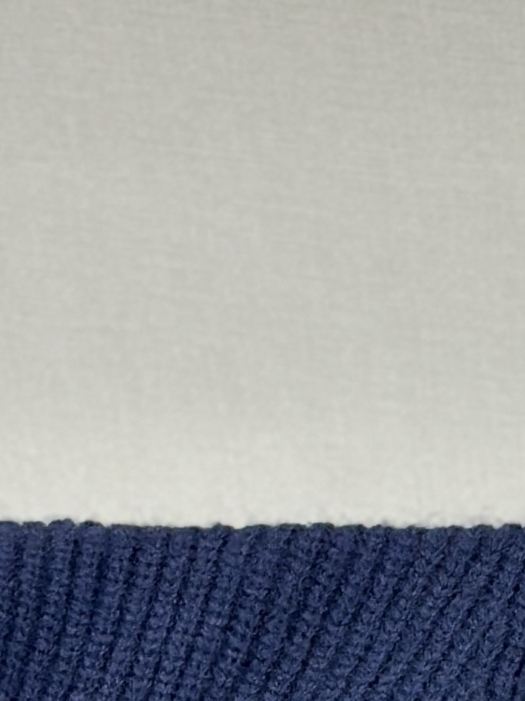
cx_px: 887
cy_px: 396
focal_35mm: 213
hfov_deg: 6.8
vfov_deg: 9.3
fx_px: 4310
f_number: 1.78
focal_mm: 6.86
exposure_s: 1/180
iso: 80
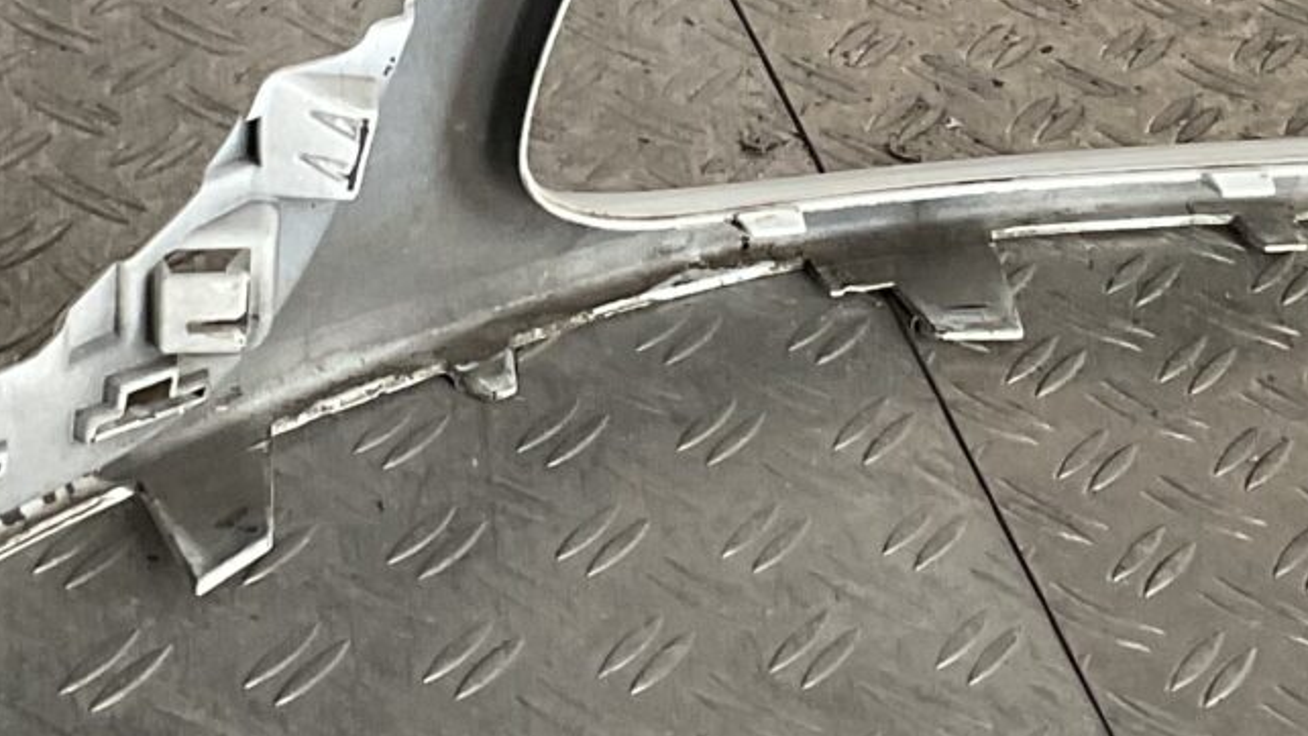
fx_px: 4370
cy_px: 18
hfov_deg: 17.0
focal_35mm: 126
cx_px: 674
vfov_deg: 9.6
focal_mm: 3
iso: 64
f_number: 1.8
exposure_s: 1/50
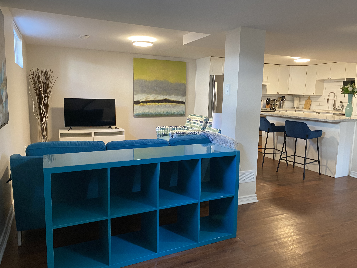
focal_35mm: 26
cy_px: 134
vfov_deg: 53.1
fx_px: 268
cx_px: 178
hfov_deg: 67.3
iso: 250
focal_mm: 4.25
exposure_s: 1/60
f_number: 1.8
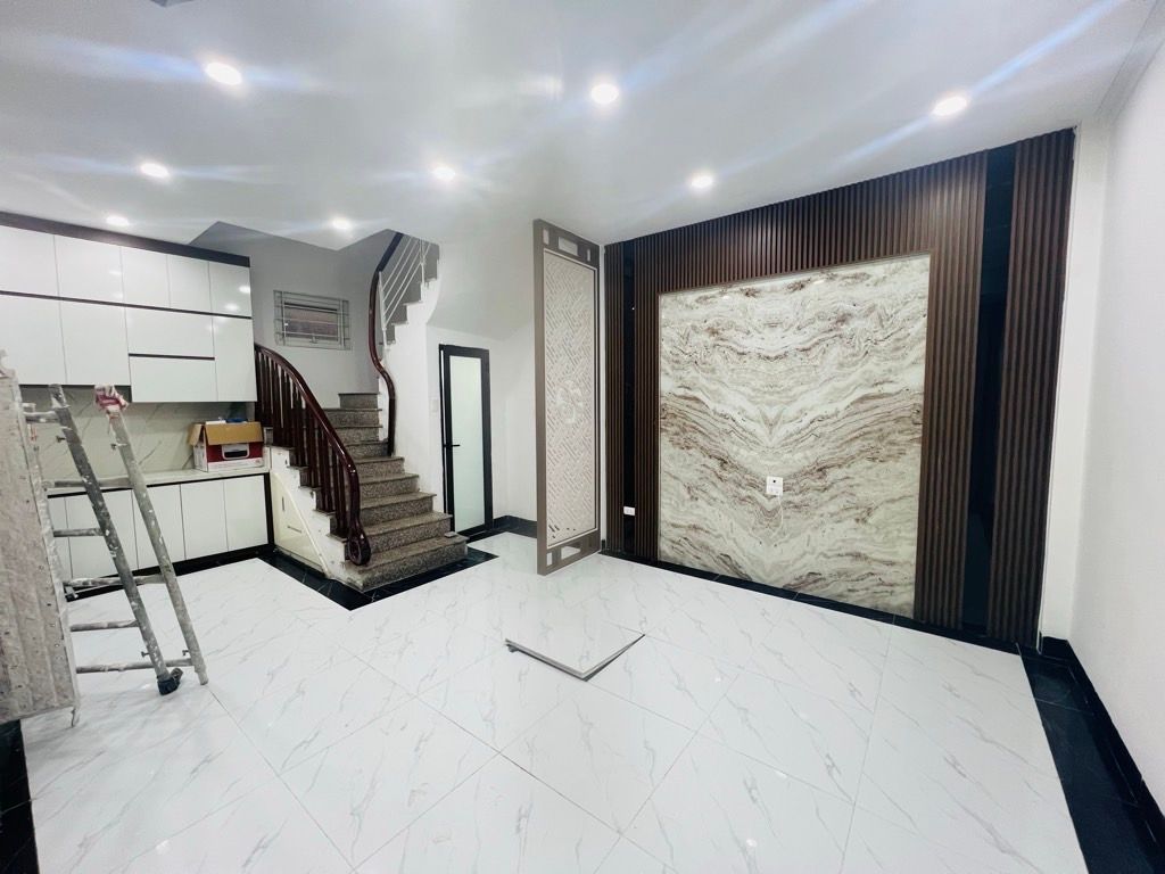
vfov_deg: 89.9
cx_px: 582
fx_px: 438
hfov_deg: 106.2
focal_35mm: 13
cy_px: 437
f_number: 1.8
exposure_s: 1/100
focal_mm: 1.57
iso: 200
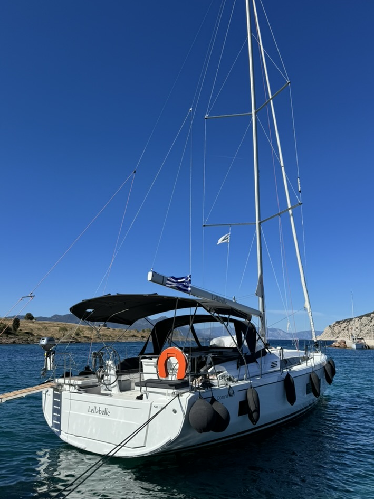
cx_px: 185
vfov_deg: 67.3
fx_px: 374
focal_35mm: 26
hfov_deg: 53.1
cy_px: 260
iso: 80
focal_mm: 6.76
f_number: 1.78
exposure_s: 1/5814
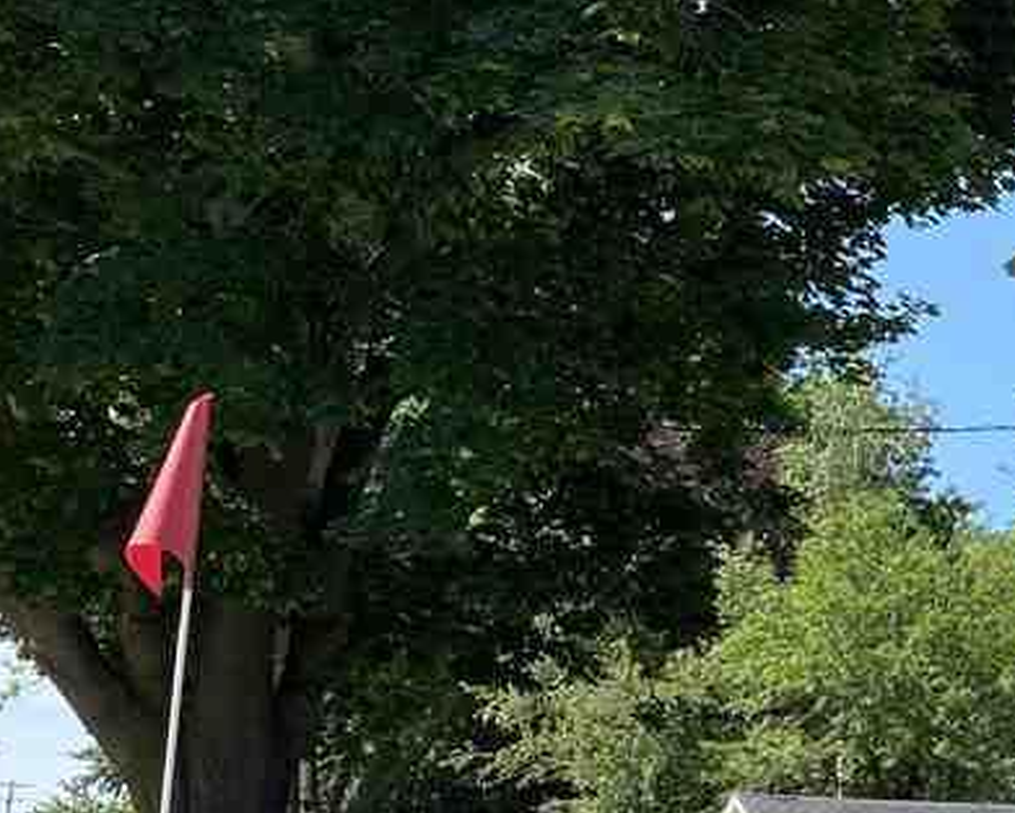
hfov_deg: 19.3
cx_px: 1635
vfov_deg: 18.5
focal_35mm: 83
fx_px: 2494
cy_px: 488
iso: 32
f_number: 1.8
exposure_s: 1/1287
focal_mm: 4.25
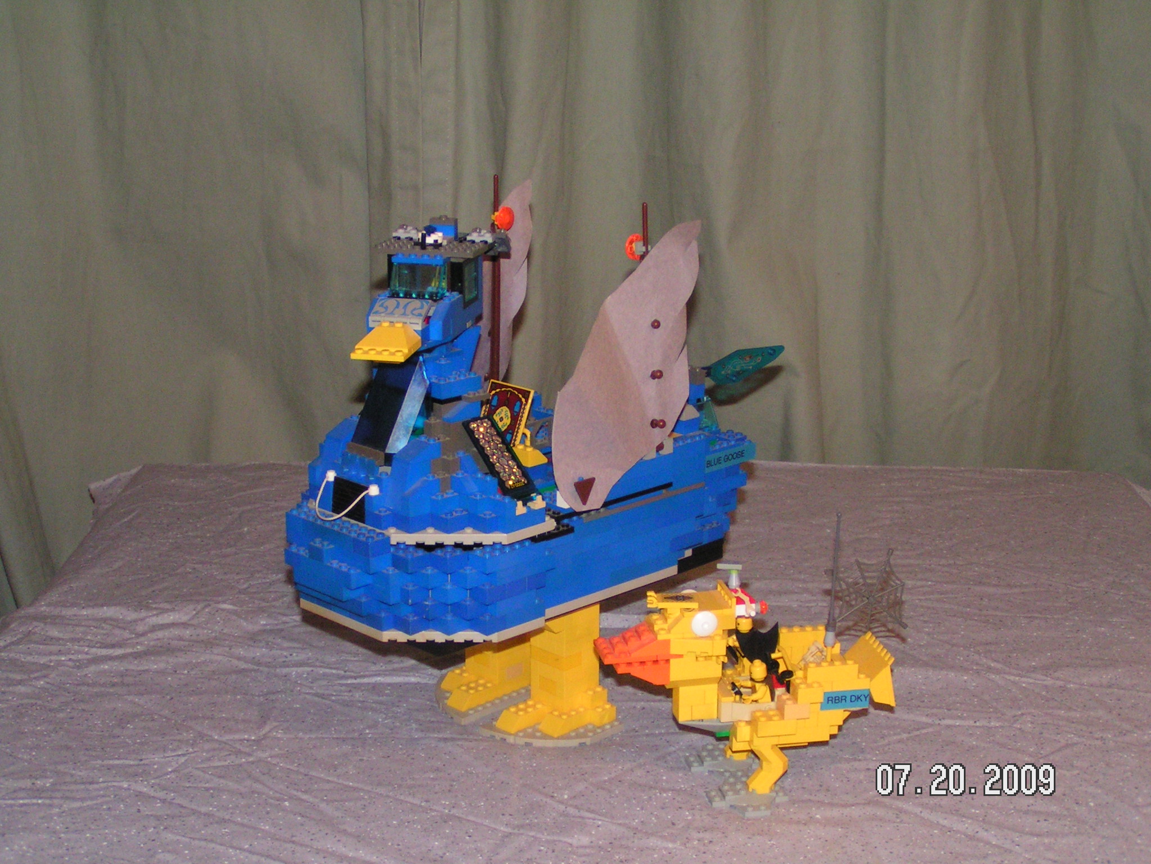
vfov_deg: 24.4
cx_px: 576
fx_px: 1995
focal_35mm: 60
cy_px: 432
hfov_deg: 32.2
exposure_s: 1/60
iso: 200
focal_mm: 9.2
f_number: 3.2
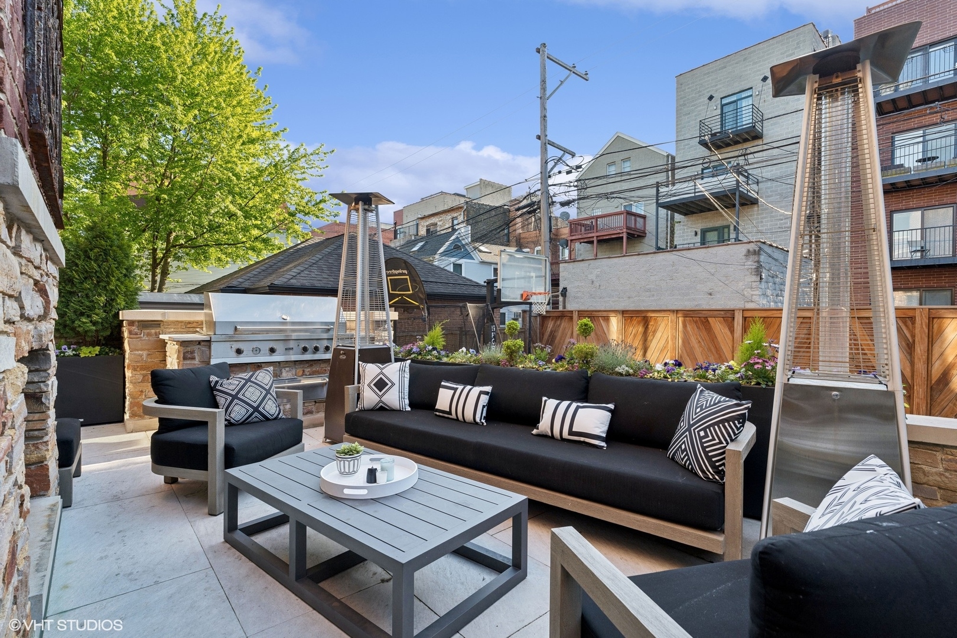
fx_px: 425
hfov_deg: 96.7
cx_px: 478
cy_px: 319
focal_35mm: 16
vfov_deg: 73.7
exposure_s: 1/125
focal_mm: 16
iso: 320
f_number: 8
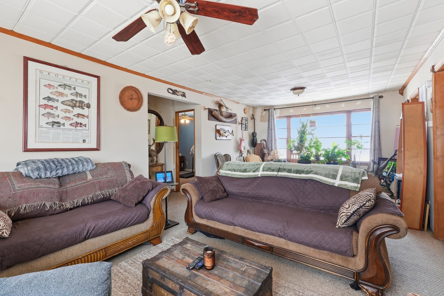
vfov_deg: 73.8
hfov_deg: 96.7
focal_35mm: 16
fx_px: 197
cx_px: 217
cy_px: 148
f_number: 10
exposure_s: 1/40
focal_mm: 10
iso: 250
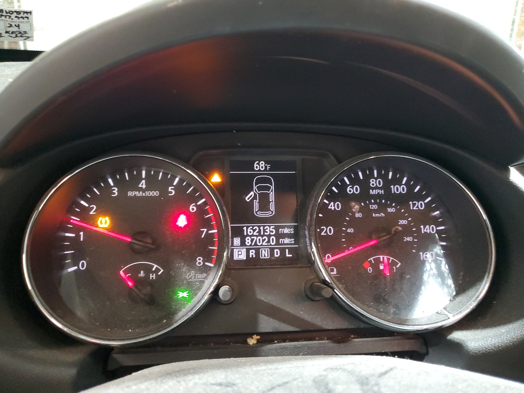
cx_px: 262
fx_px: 394
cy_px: 196
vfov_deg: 53.1
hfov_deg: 67.3
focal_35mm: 26
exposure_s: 1/15
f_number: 1.5
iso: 347
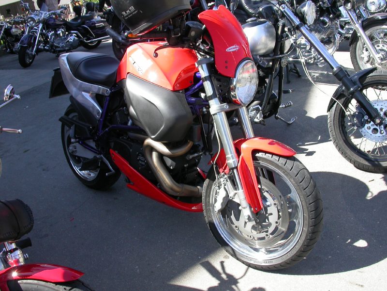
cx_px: 194
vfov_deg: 37.7
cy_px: 146
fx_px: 425
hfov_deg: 49.0
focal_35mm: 38
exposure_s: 1/161
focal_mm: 7.85
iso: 100
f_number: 4.7
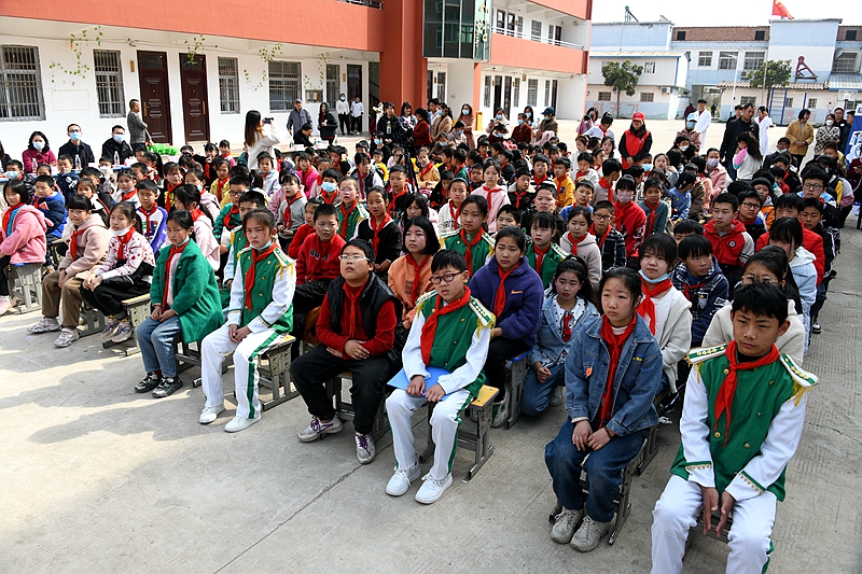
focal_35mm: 28
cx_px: 431
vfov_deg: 46.4
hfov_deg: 65.5
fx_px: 670
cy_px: 287
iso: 64
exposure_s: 1/125
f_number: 5.6
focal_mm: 28
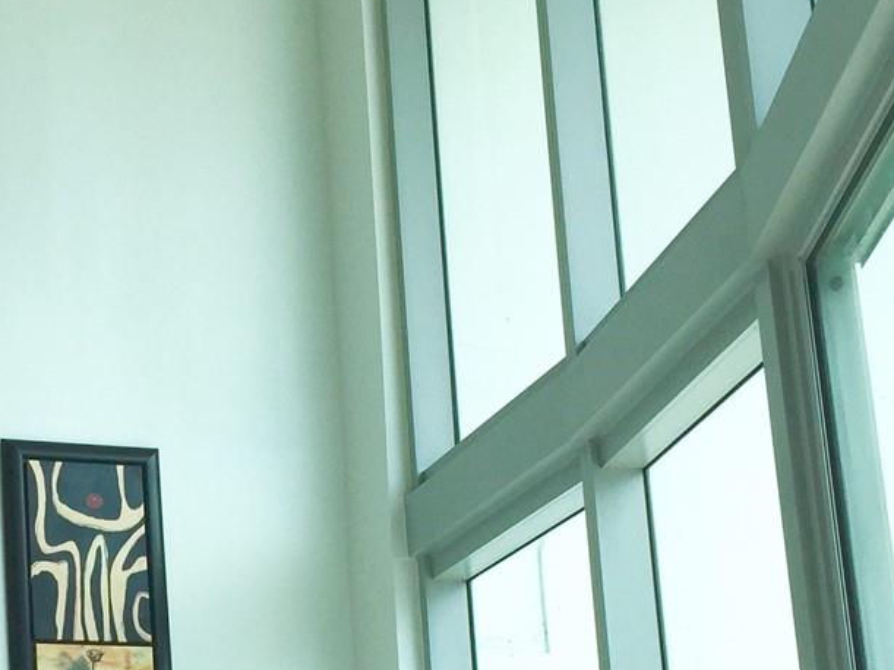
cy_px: 598
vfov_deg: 19.1
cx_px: 45
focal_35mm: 76
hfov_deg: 24.7
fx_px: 1962
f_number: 2.2
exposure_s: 1/920
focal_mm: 4.15
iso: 32
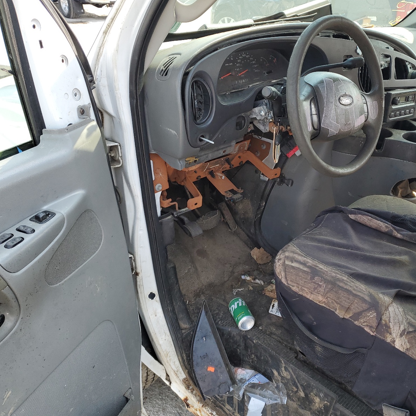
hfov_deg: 51.9
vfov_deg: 52.5
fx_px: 421
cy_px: 210
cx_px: 264
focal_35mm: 31
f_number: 1.5
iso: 50
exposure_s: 1/455
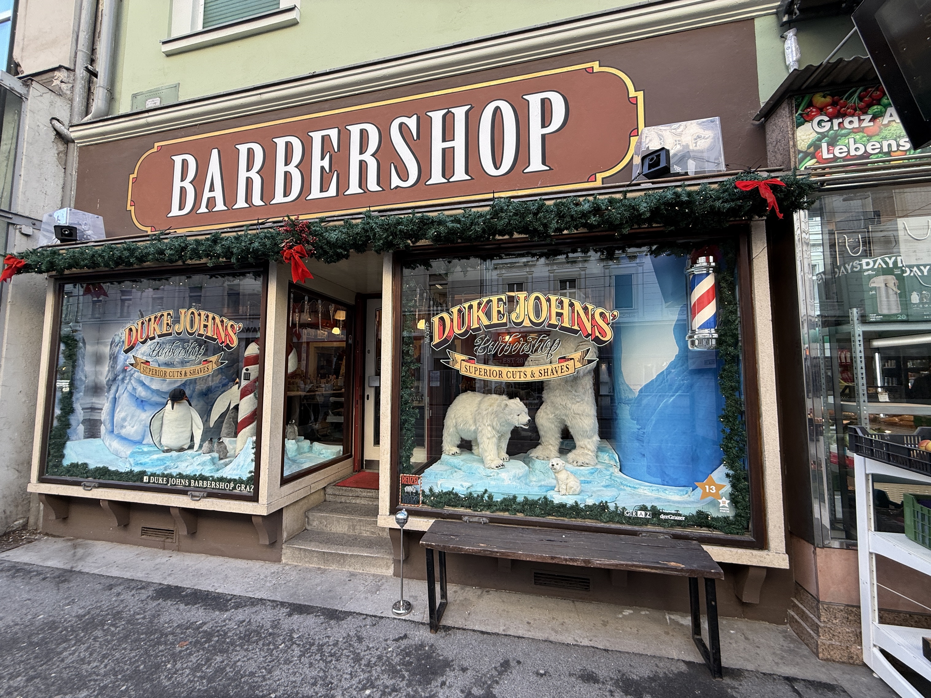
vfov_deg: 85.7
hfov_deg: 102.1
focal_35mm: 14
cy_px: 349
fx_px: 377
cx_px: 466
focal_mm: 2.22
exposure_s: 1/99
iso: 50
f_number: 2.2
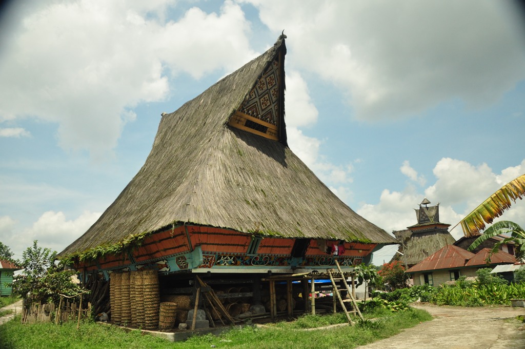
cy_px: 174
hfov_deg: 67.4
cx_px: 262
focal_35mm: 27
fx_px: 393
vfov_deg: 47.8
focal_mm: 18
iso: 500
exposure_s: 1/1000
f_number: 5.6
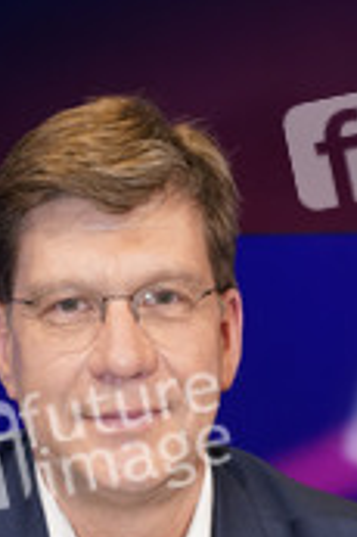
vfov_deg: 19.2
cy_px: 602
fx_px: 1520
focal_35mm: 102
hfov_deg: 13.4
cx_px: 161
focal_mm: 44
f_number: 5.6
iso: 2000
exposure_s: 1/125
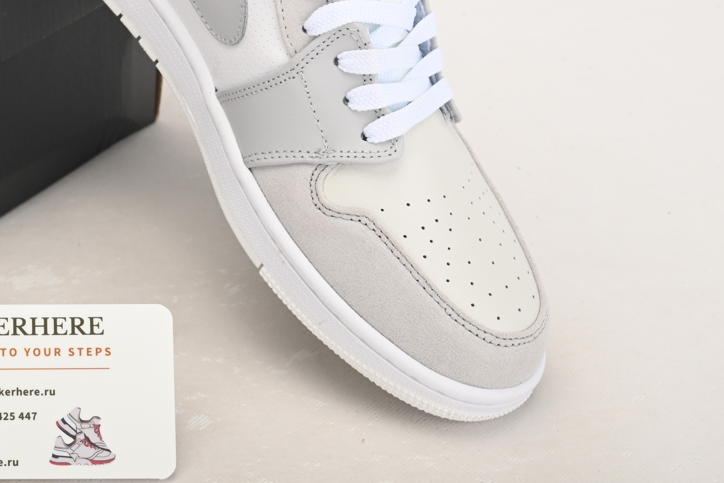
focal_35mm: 118
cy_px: -10
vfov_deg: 11.5
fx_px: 2374
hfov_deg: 16.7
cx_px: -93
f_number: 11
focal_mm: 48
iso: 100
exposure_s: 1/200
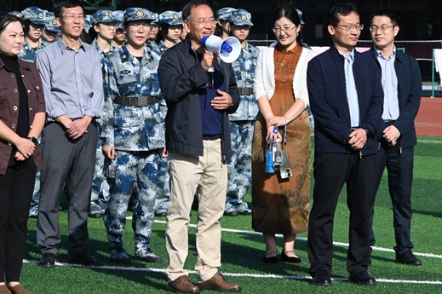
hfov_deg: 8.9
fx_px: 2833
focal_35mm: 231
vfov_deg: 5.9
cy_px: 141
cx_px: 209
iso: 8000
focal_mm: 200
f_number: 29
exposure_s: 1/2000
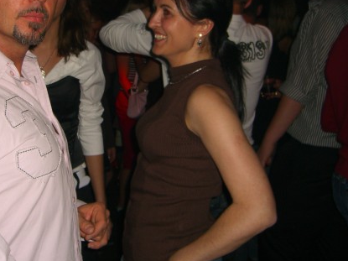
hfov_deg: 34.5
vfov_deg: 26.3
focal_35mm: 55
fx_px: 553
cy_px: 76
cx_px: 109
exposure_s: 1/60
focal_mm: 7.9
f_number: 2.8
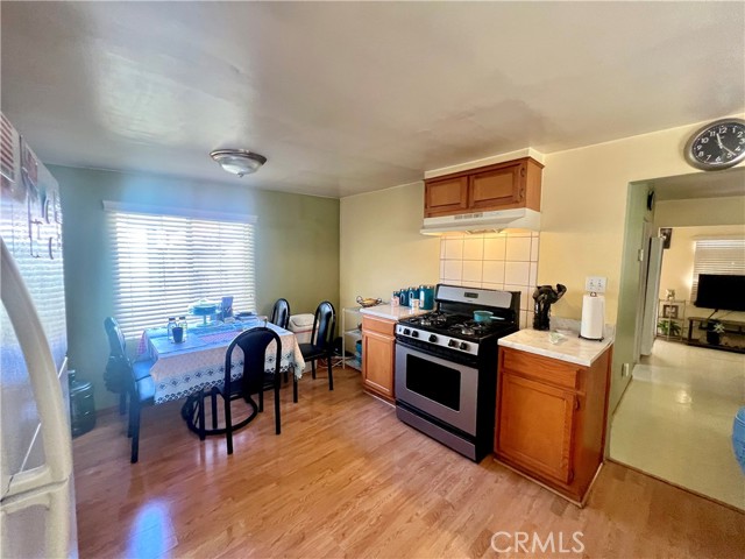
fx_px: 280
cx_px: 372
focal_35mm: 13
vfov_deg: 89.9
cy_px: 280
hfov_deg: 106.2
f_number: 1.8
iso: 320
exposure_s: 1/60
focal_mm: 1.57
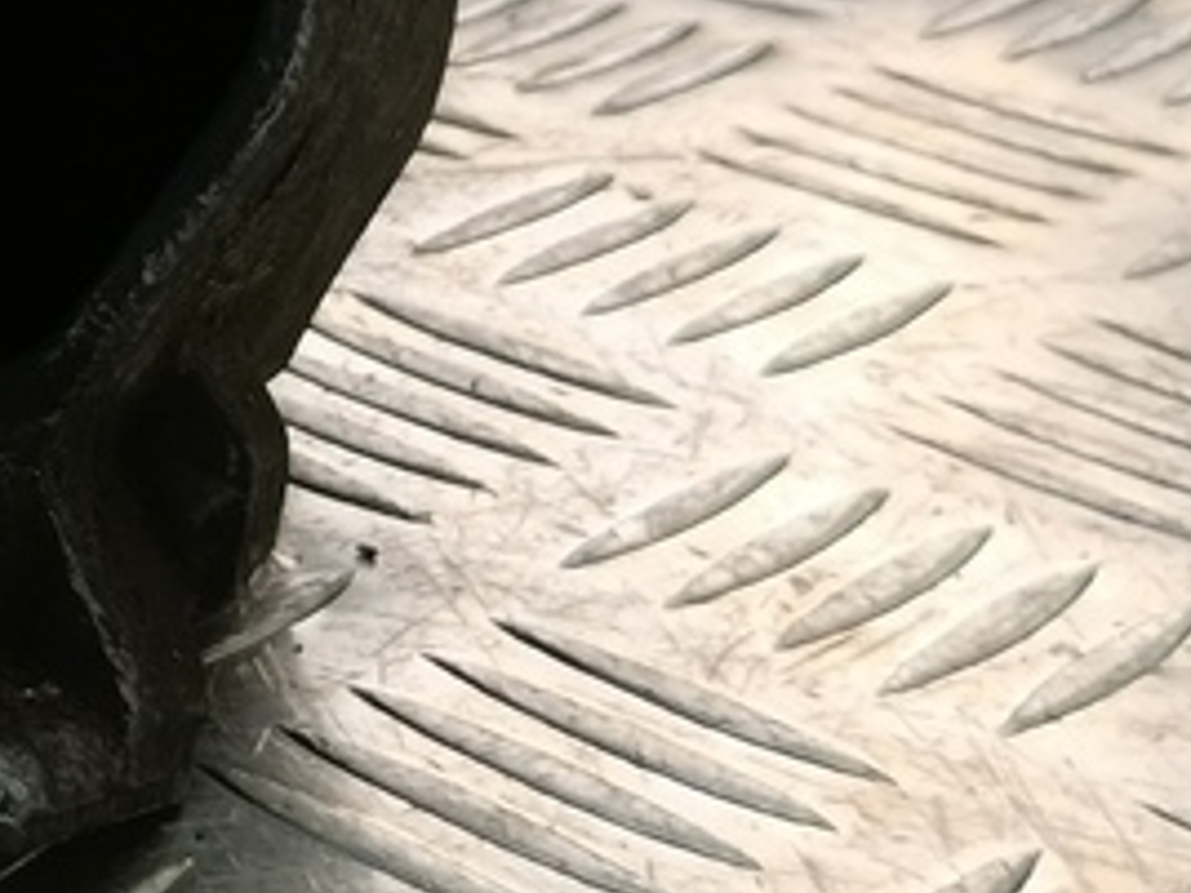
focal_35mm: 88
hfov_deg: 18.9
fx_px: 3028
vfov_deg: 16.1
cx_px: -715
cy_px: -191
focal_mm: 4.11
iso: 136
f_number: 1.6
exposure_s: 1/100
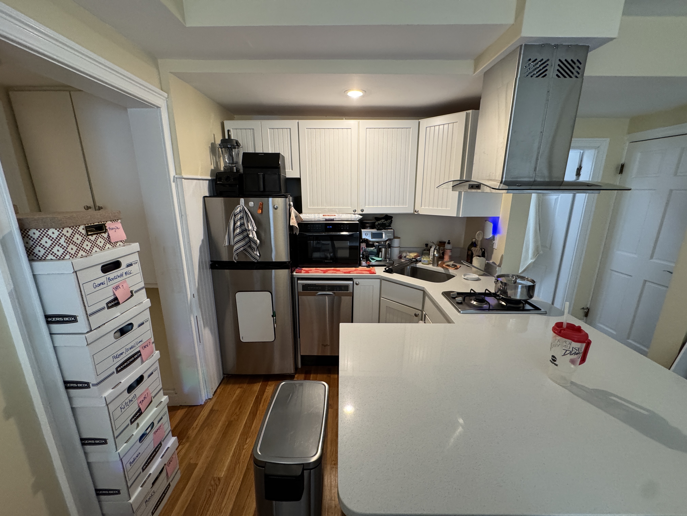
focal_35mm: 14
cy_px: 258
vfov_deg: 85.7
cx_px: 344
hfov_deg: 102.1
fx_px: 278
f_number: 2.2
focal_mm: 2.22
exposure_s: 1/60
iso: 250
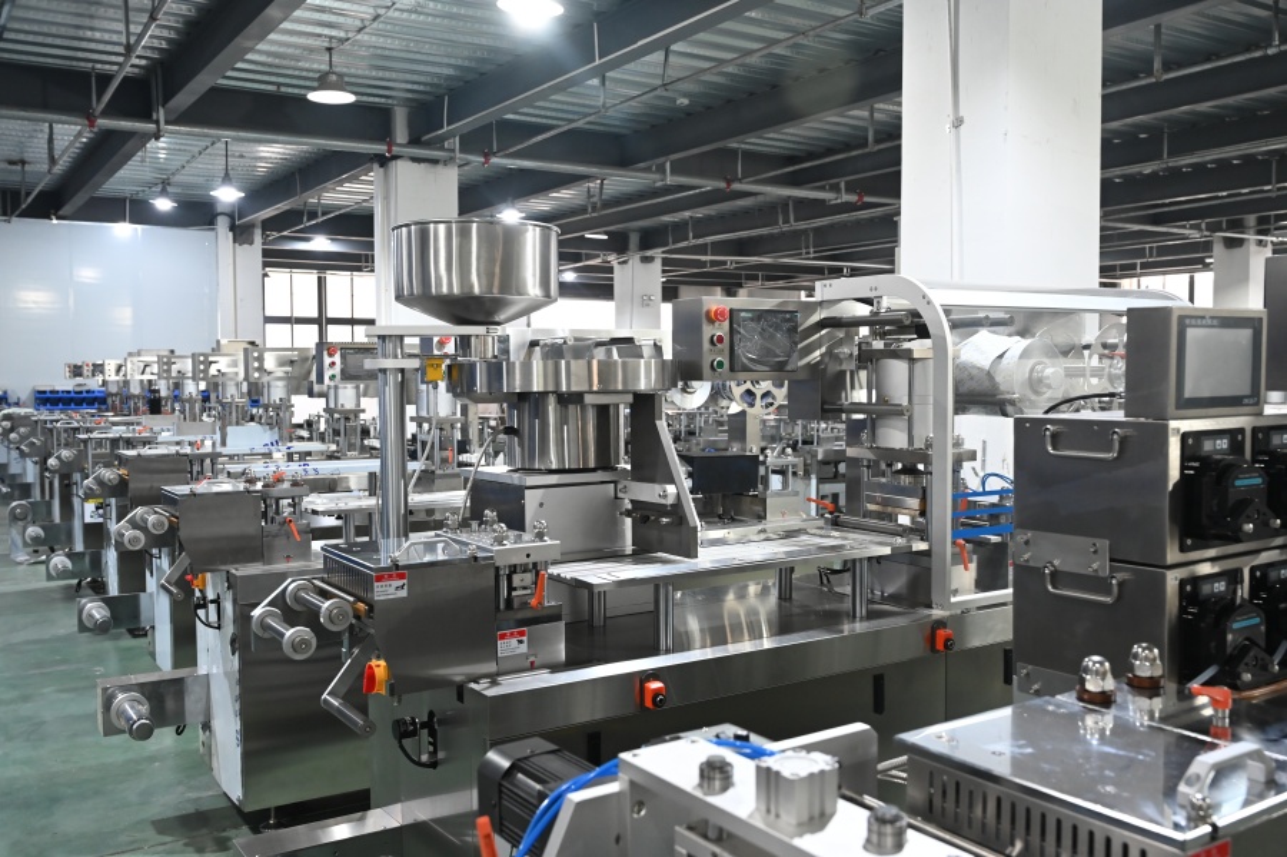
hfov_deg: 58.0
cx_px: 644
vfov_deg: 40.5
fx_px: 1161
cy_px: 428
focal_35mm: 32
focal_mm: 32.5
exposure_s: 1/30
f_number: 6.3
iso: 3200
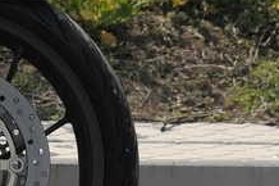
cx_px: -93
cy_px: -253
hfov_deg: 7.0
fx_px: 2261
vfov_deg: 4.6
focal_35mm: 292
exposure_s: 1/4700
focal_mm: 35
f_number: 3.6
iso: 400
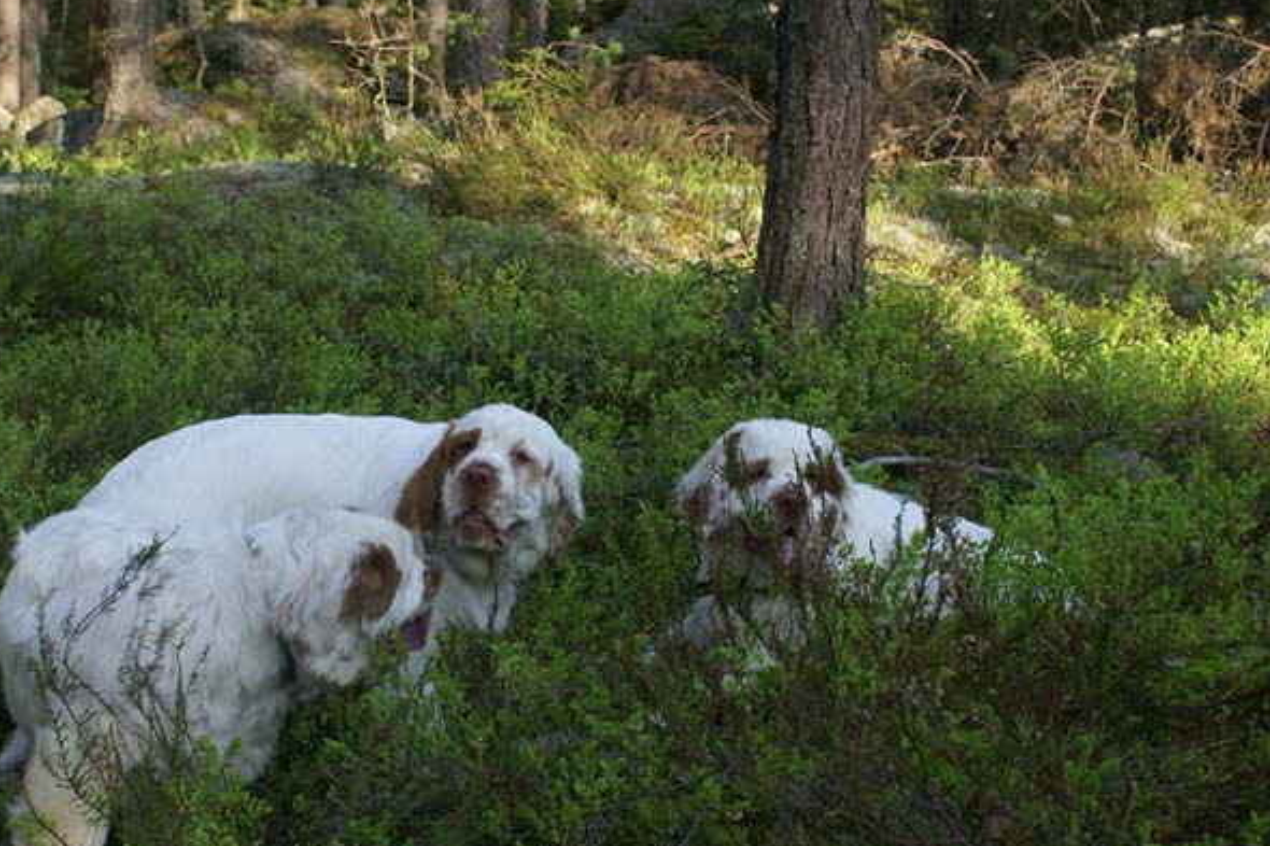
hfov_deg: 32.9
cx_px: 585
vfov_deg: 22.2
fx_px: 2151
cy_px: 436
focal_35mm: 61
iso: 100
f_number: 5.6
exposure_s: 1/80
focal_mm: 30
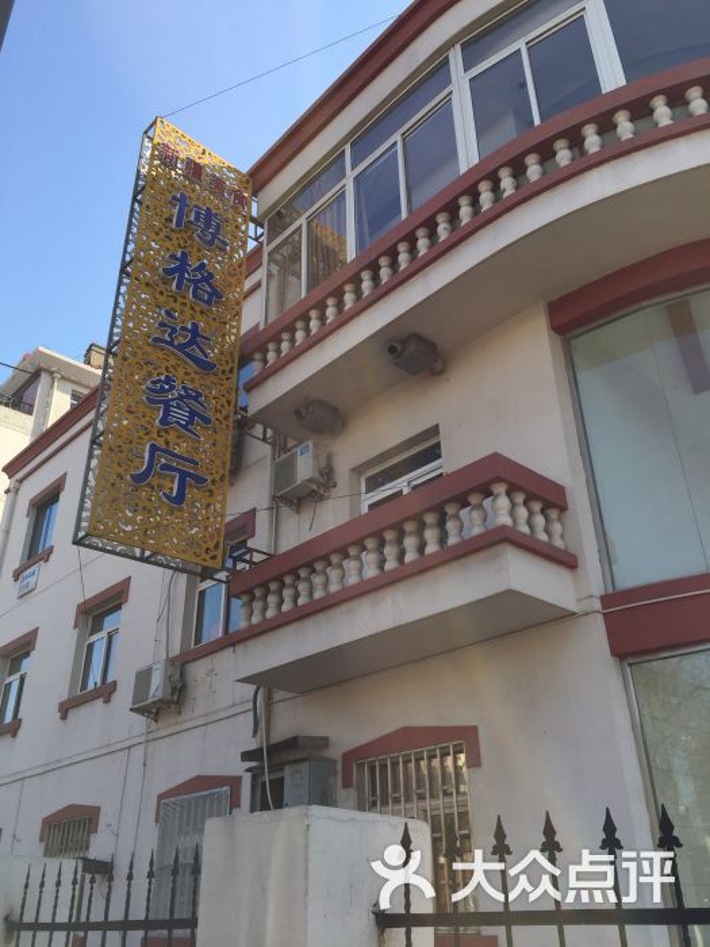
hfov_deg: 48.2
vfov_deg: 61.7
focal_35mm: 29
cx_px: 355
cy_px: 474
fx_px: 793
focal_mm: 4.15
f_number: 2.2
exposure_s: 1/989
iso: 32
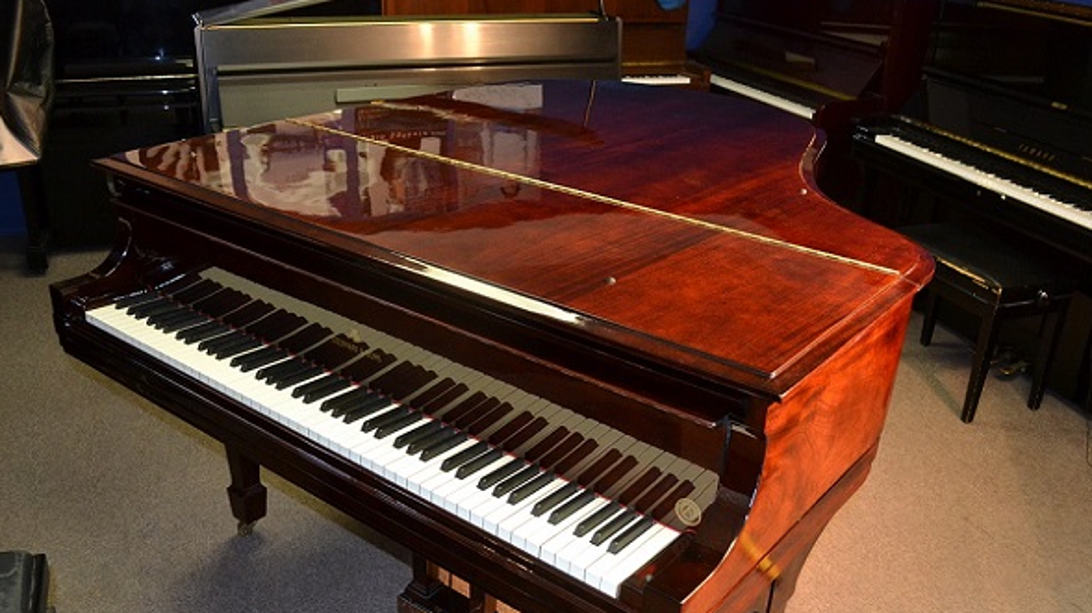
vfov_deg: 36.6
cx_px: 538
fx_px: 926
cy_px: 344
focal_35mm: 32
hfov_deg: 61.0
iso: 1600
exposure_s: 1/60
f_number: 3.8
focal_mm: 20
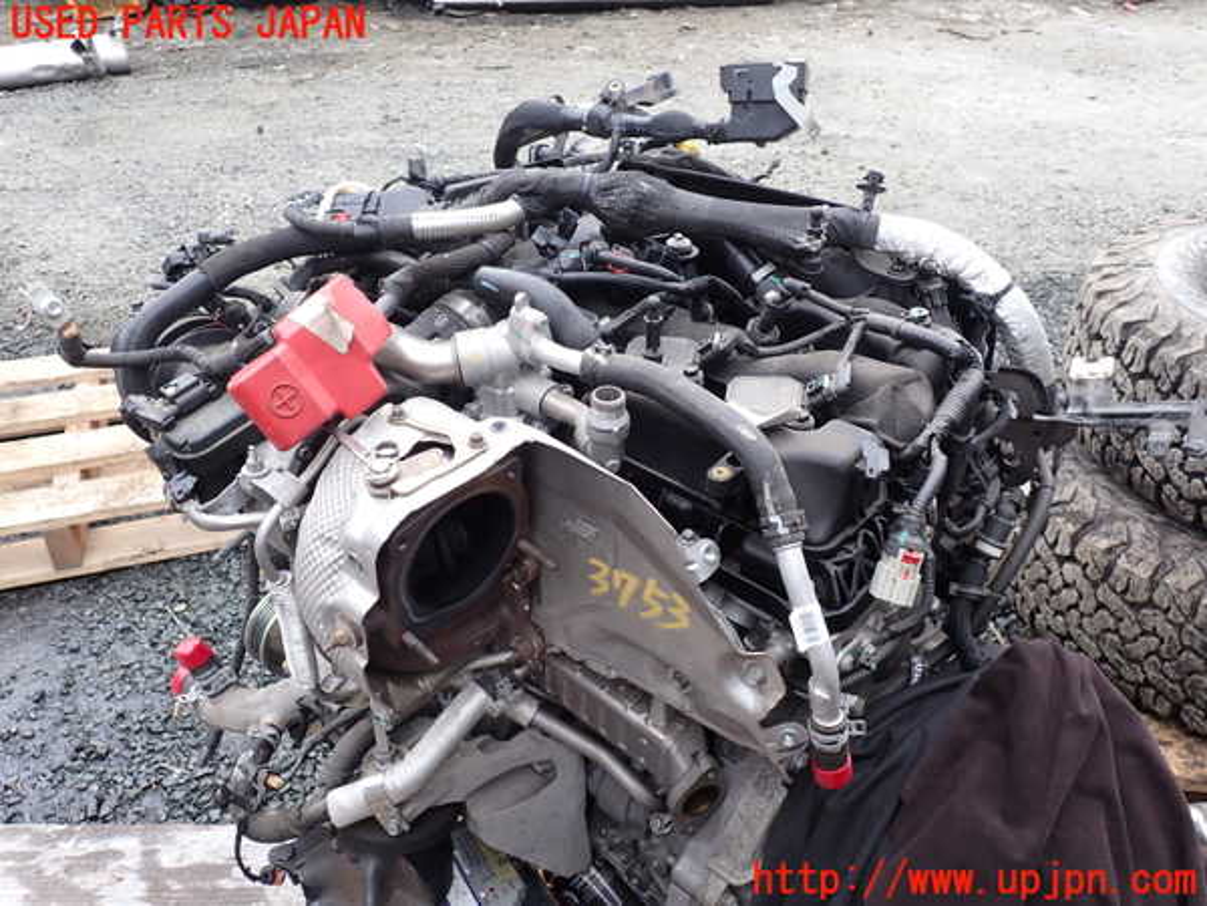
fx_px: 1046
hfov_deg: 60.0
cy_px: 453
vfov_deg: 46.8
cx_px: 604
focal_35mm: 30
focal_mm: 5.4
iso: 100
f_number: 3.2
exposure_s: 1/100
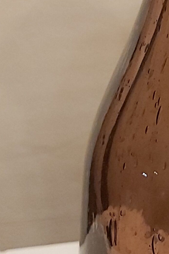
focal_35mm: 104
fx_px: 732
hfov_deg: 12.1
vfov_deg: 19.6
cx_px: 301
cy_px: 92
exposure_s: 1/33
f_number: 1.7
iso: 400
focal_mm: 3.92
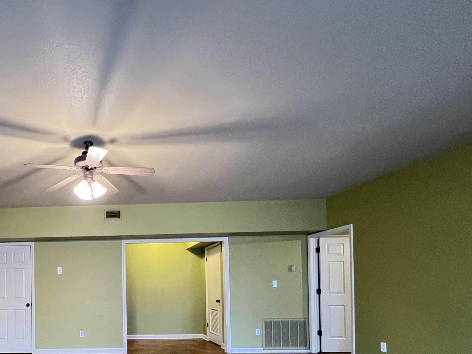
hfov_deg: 68.7
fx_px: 300
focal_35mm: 22
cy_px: 286
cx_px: 91
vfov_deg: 56.4
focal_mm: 1.57
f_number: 1.8
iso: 800
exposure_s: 1/40
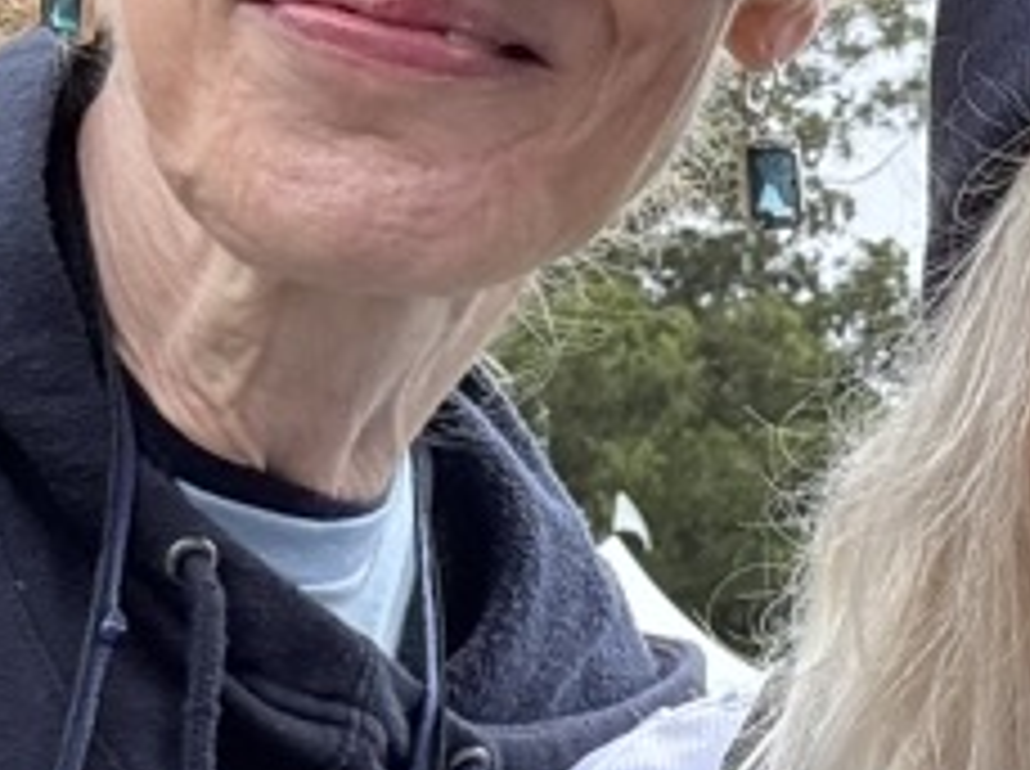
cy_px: 765
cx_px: 1309
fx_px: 3060
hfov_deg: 18.0
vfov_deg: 14.1
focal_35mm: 103
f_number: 1.9
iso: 25
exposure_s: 1/264
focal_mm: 2.69
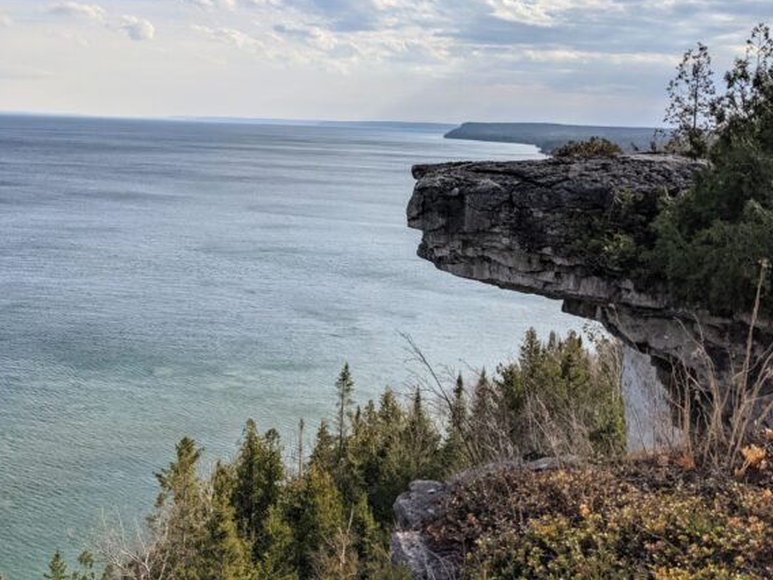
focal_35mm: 38
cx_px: 338
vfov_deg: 37.3
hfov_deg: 48.9
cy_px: 196
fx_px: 849
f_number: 1.73
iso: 67
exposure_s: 1/7812
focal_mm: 4.38
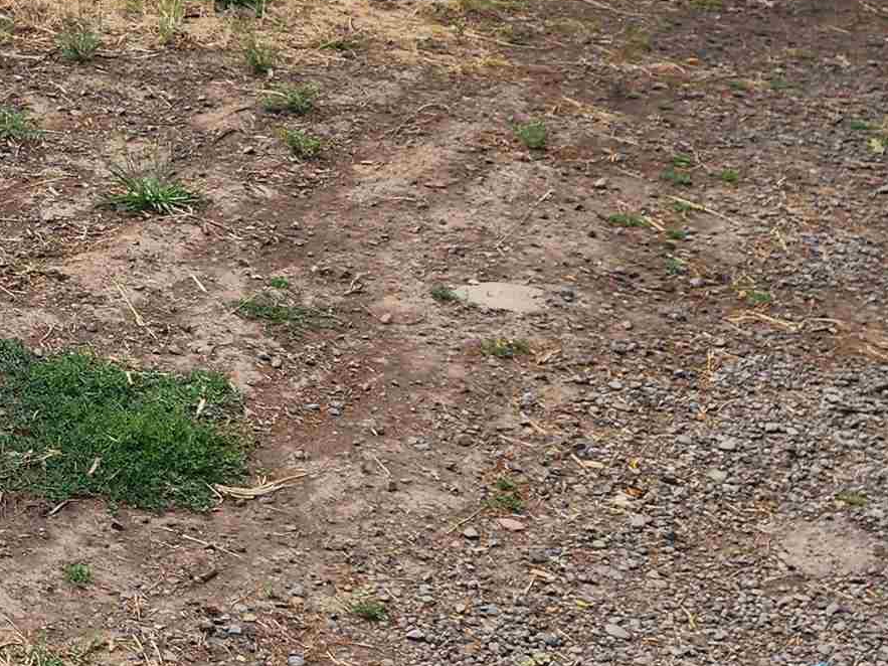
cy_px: -160
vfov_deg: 17.5
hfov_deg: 22.3
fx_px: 2052
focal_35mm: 80
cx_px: -211
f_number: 1.8
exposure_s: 1/696
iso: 12
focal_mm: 6.4
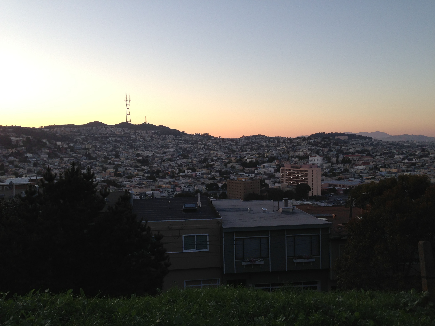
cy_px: 163
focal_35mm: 33
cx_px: 218
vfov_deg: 42.9
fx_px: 415
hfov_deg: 55.4
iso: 50
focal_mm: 4.13
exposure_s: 1/159
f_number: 2.4
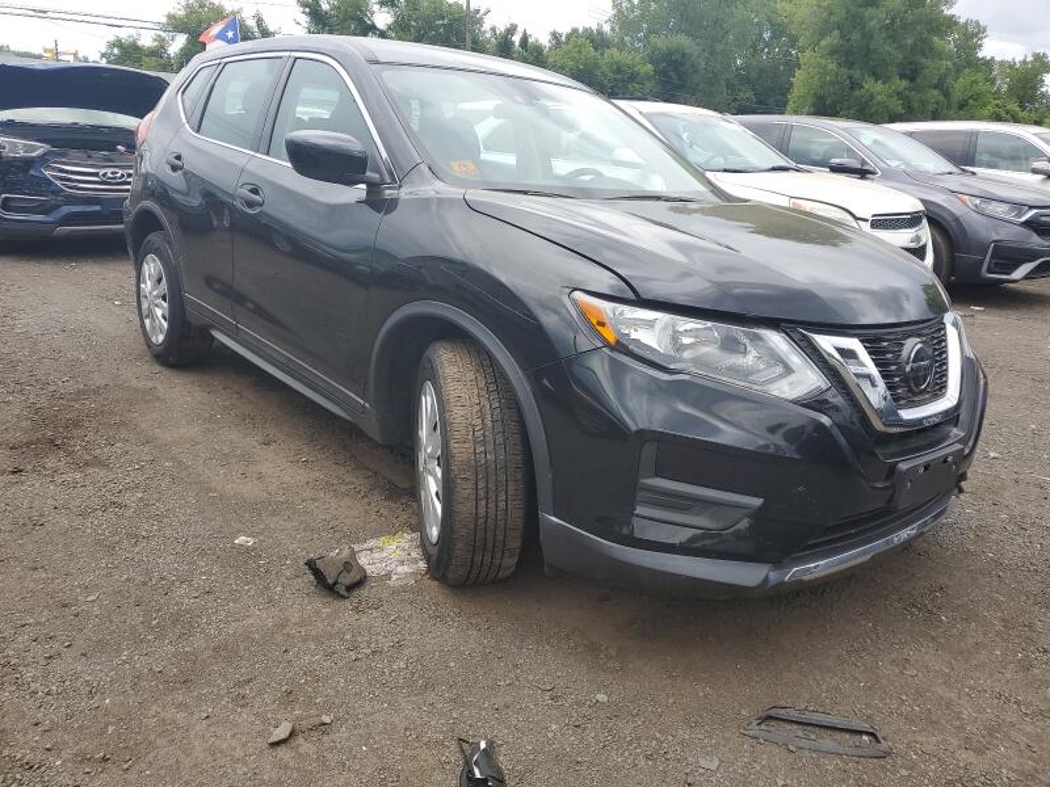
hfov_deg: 67.3
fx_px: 789
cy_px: 394
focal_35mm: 26
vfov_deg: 53.1
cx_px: 525
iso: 50
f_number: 1.5
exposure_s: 1/667
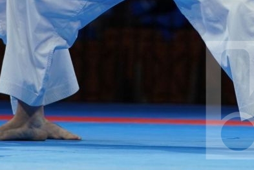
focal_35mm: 572
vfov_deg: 2.4
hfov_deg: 3.6
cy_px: -130
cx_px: 266
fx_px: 4035
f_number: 2.8
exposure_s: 1/500
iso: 500
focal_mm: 125
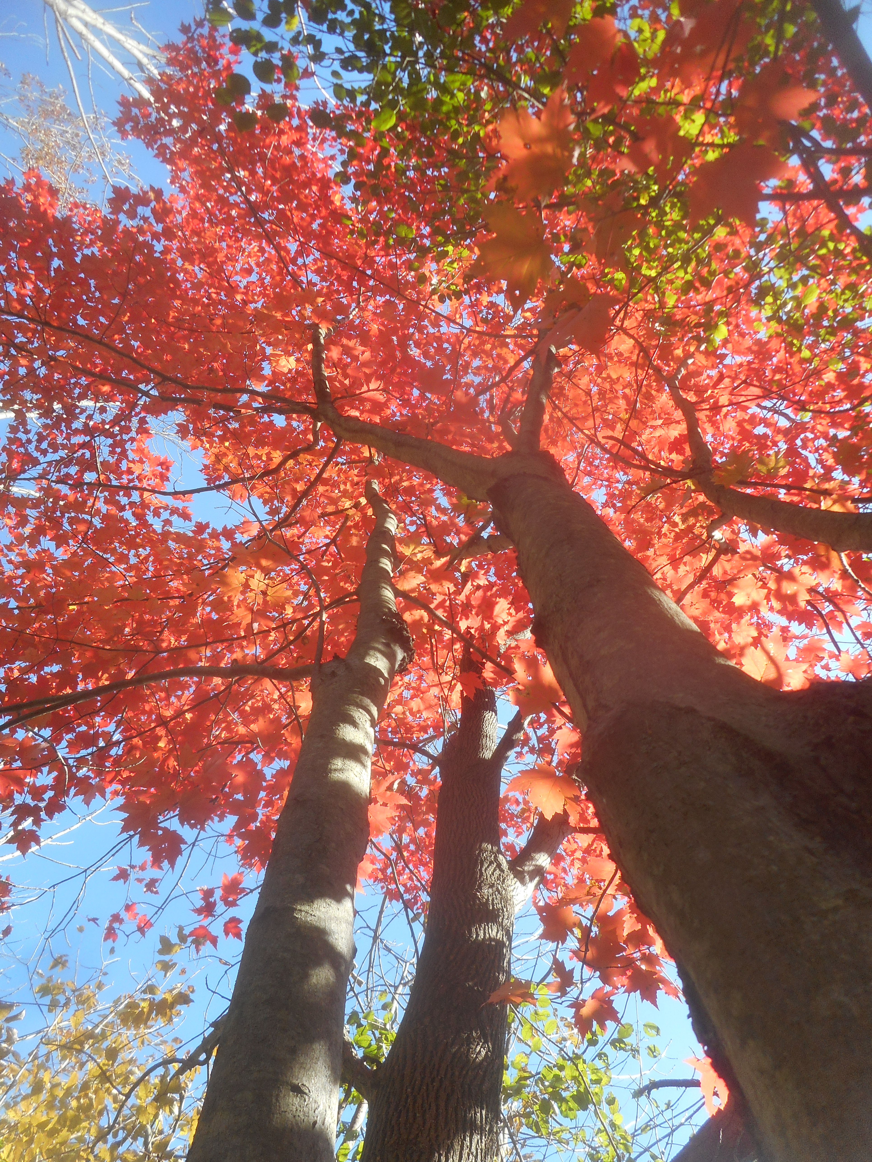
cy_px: 581
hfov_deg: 54.9
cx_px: 436
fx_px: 840
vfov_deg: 69.4
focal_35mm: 25
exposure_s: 1/125
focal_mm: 4.5
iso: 80
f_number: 3.7
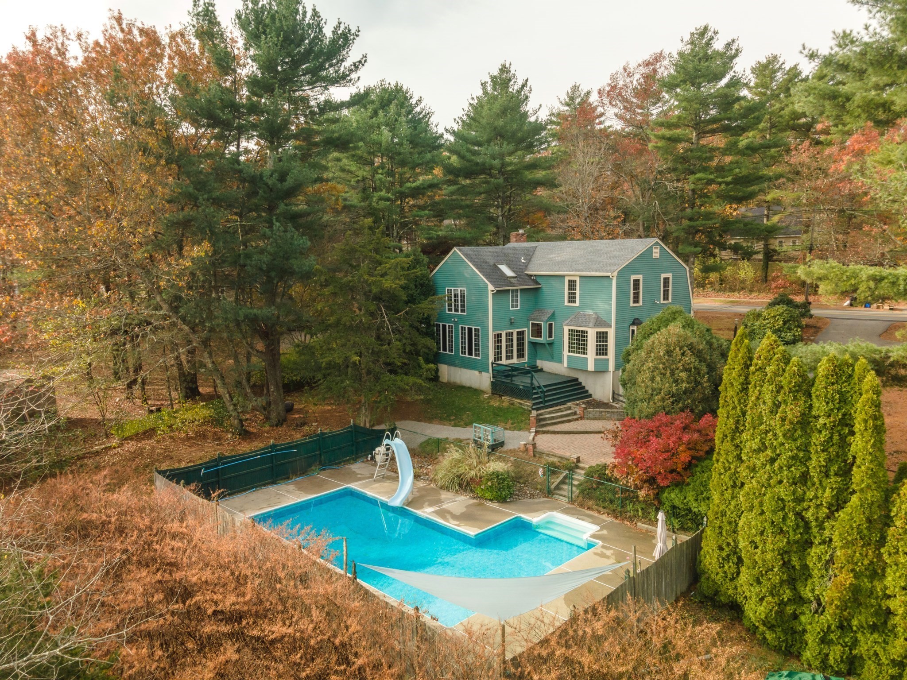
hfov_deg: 71.6
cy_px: 340
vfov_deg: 56.8
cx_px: 454
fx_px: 629
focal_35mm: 24
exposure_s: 1/120
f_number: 2.8
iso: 100
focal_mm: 4.5
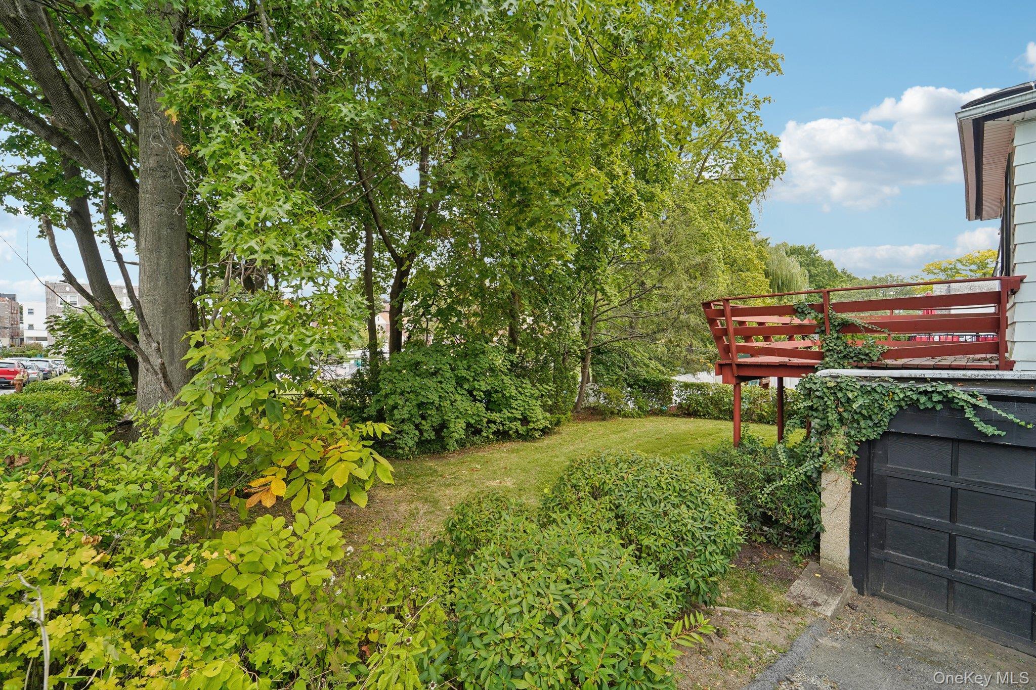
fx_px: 403
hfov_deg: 104.3
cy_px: 345
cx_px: 518
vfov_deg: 81.2
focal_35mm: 14
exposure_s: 1/125
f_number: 8
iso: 400
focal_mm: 14
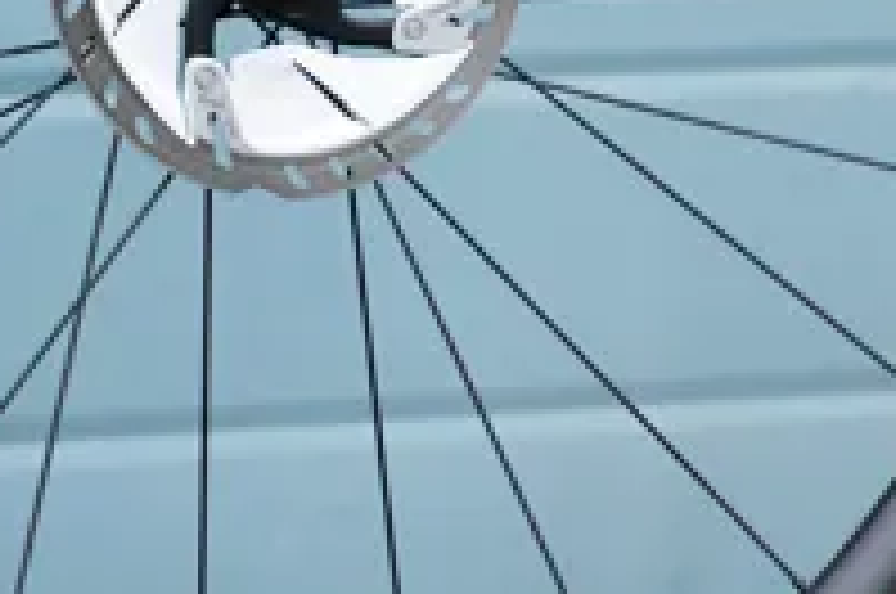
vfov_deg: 4.5
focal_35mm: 302
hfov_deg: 6.7
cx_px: 1346
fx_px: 7504
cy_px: -520
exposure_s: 1/800
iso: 500
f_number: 3.5
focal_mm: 75
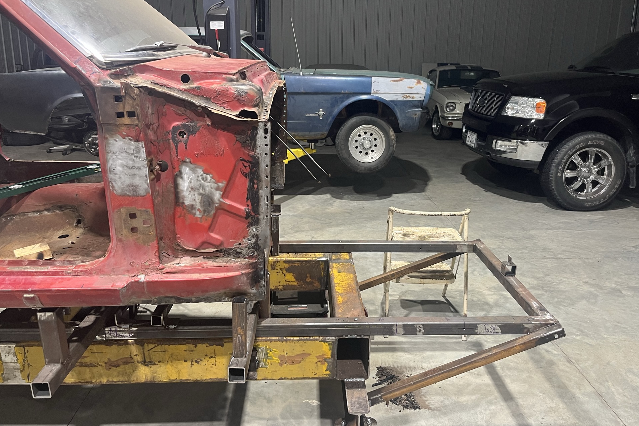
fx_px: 515
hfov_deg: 63.6
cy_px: 196
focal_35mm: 29
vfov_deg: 44.9
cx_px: 342
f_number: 1.6
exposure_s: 1/60
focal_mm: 5.1
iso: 160
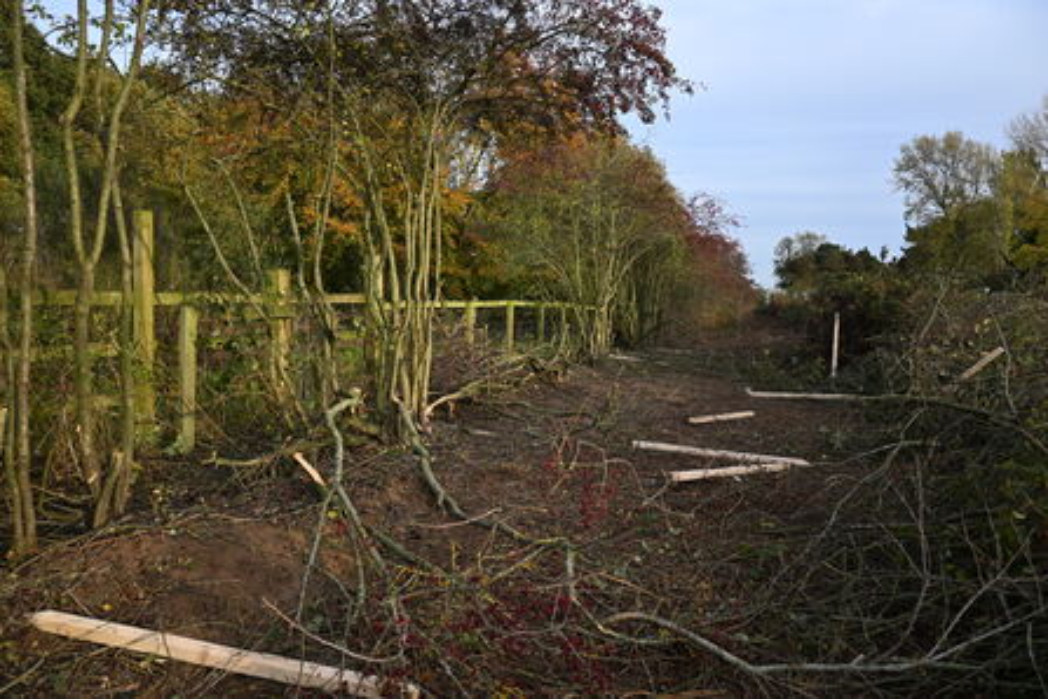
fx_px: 699
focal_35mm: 24
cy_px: 350
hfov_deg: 73.7
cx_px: 524
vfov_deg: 53.1
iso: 200
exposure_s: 1/250
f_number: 5
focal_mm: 16
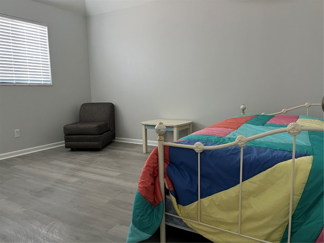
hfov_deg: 67.3
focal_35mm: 26
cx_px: 162
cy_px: 122
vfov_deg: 53.1
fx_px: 243
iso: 200
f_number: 1.6
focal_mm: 5.1
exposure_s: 1/60
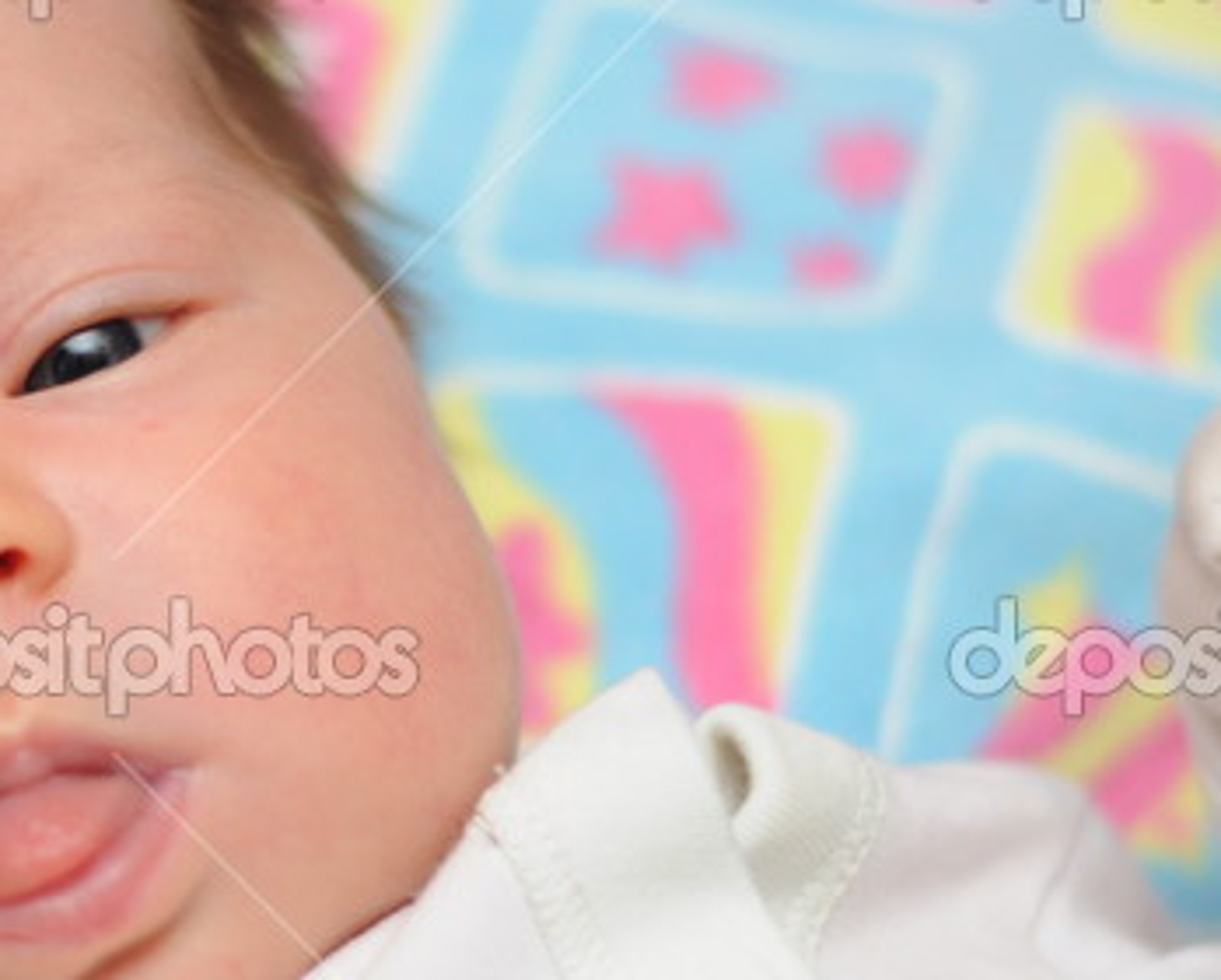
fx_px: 7453
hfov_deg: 9.3
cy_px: 658
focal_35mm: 206
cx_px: 17
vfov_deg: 7.5
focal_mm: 50
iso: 200
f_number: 1.8
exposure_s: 1/320
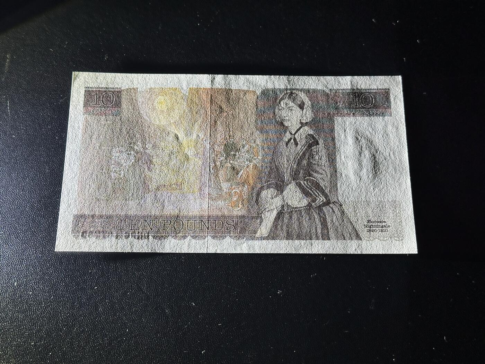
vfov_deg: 30.3
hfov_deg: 39.7
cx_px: 242
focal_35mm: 48
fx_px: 673
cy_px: 182
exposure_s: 1/50
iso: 200
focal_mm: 6.86
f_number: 1.78
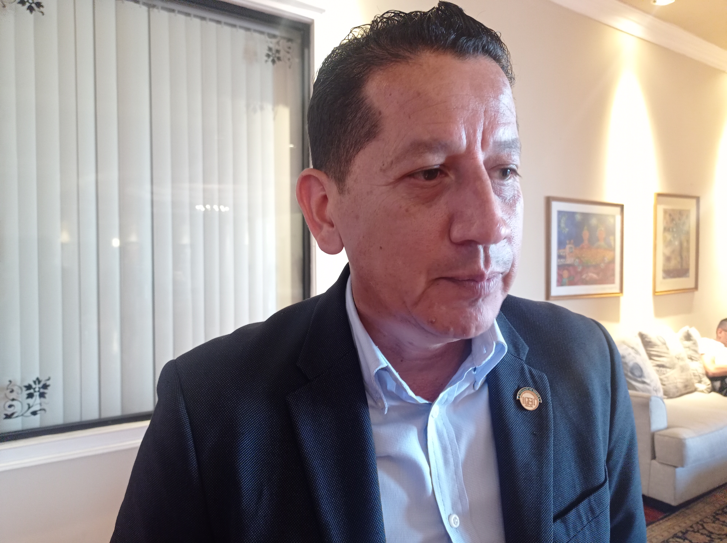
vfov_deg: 49.7
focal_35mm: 28
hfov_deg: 63.5
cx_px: 364
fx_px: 587
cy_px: 272
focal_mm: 4.7
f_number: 1.79
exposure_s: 1/24
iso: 377
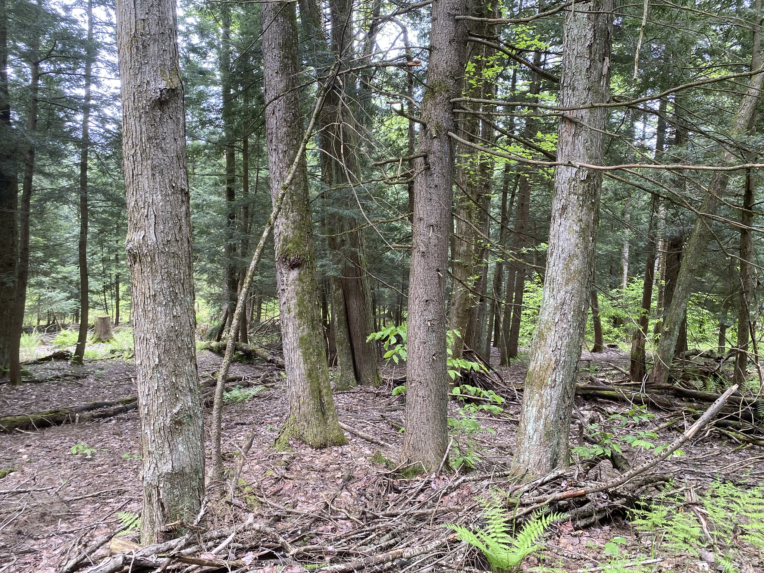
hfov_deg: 67.3
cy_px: 286
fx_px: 574
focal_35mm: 26
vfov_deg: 53.1
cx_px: 382
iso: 100
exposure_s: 1/121
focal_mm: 4.25
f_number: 1.8
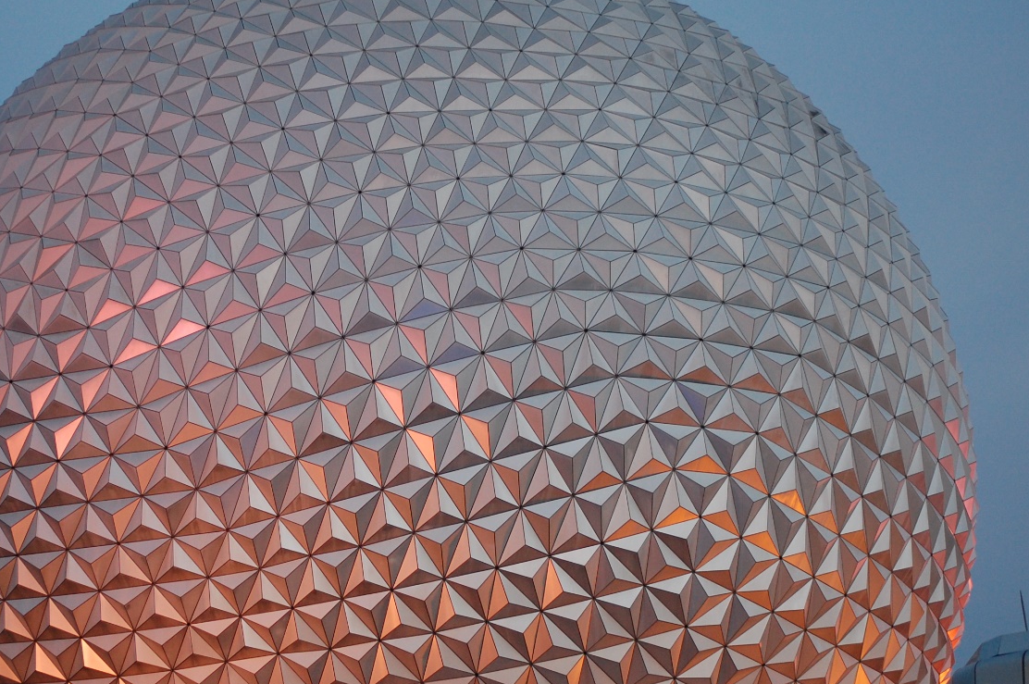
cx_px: 399
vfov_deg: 11.5
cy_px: 418
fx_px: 3390
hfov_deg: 17.2
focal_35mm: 119
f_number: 4
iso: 800
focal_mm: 55
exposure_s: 1/25
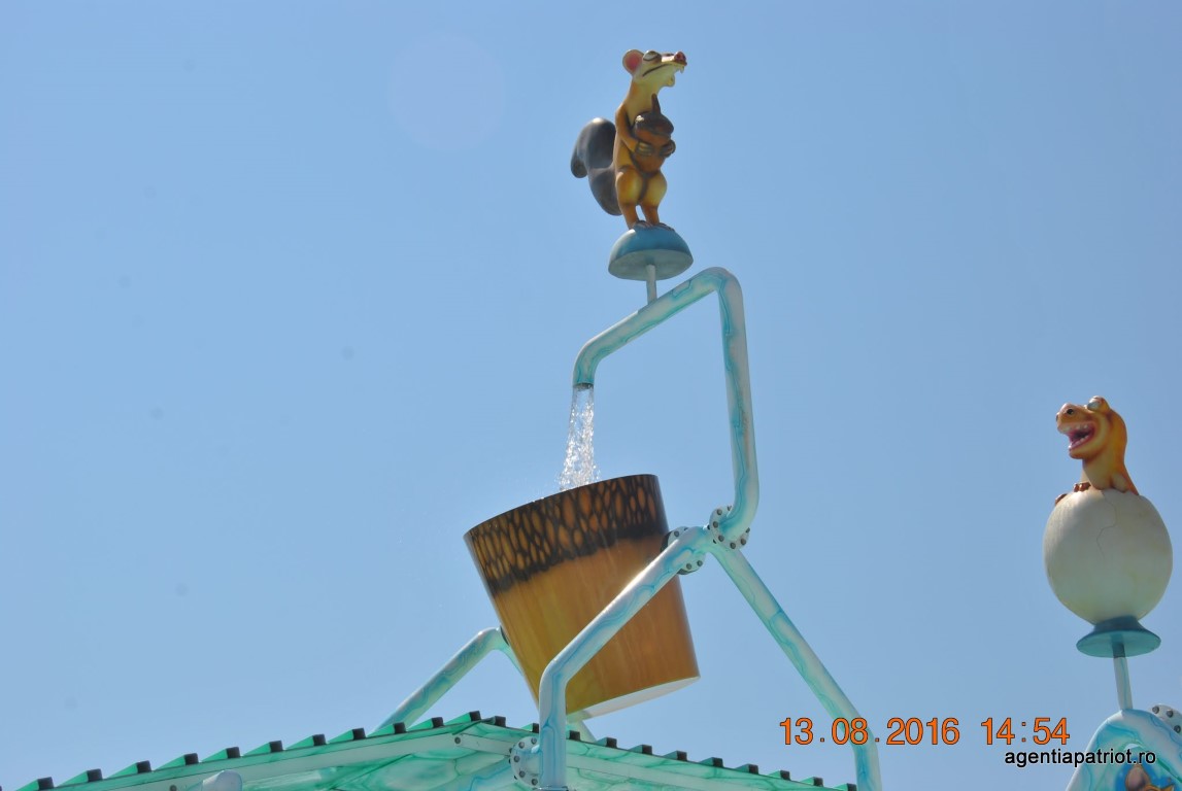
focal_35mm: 78
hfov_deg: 26.0
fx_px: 2564
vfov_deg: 17.5
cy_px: 396
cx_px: 591
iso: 100
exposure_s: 1/400
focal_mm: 52
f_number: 10
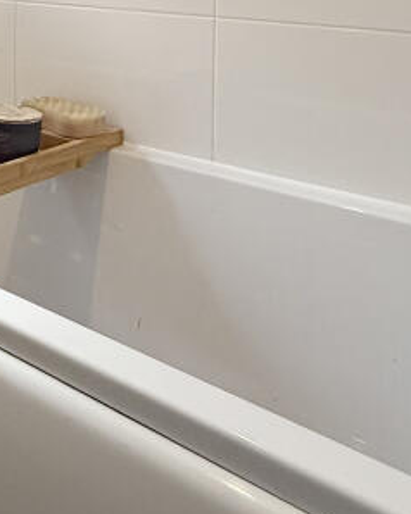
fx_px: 715
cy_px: -41
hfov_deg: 25.9
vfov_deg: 34.5
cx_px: -162
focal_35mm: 47
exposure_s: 1/99
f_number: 2.2
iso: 100
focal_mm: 2.22
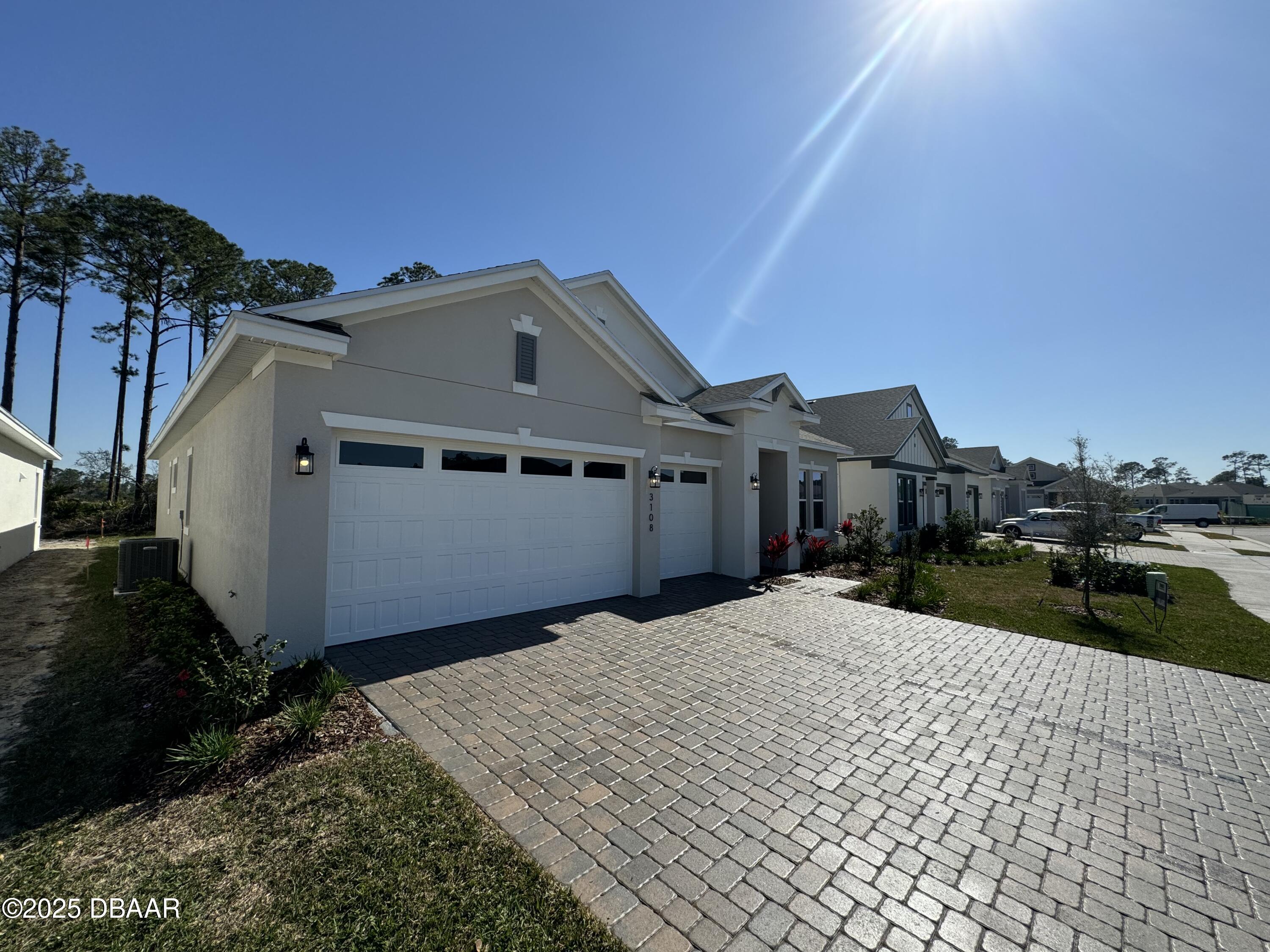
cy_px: 476
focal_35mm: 14
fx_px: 514
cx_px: 635
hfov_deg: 102.1
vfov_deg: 85.7
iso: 50
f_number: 2.2
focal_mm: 2.22
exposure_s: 1/2770
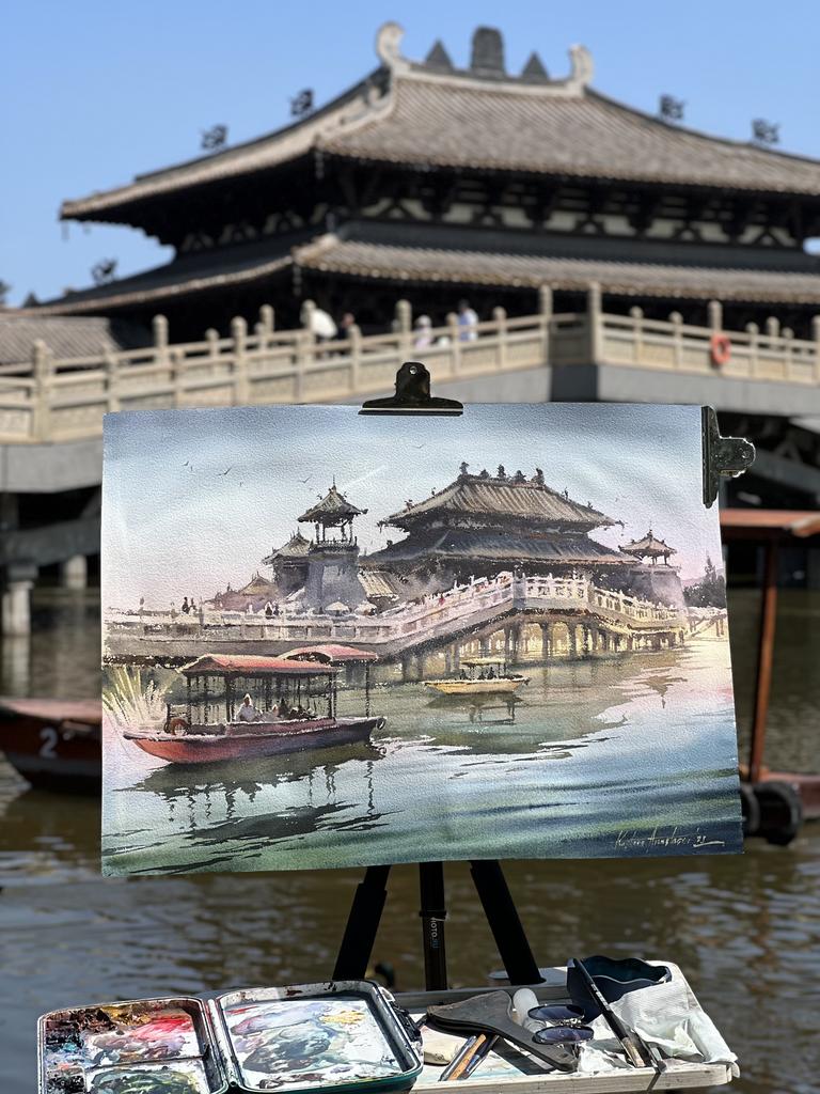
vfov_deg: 25.3
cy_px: 547
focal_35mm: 77
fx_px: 2432
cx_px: 410
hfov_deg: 19.1
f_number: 2.8
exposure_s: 1/867
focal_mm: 9
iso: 32
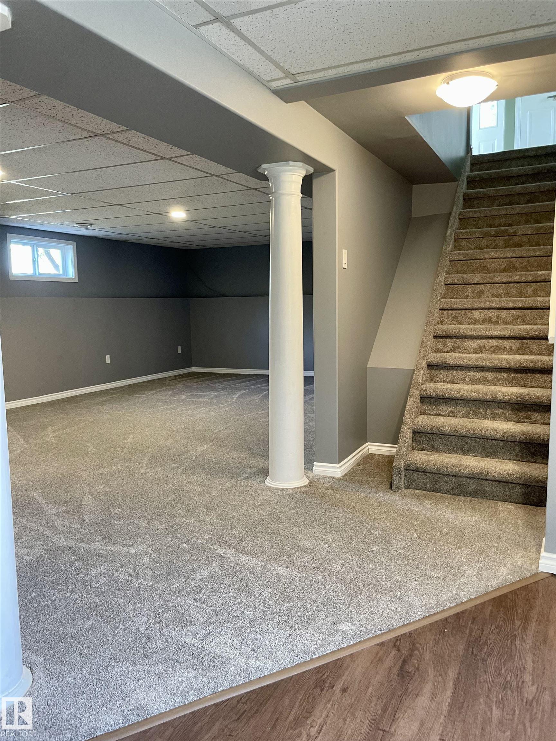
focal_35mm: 26
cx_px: 278
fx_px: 557
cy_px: 370
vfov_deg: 67.3
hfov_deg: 53.1
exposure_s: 1/60
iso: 250
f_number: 1.6
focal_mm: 4.2
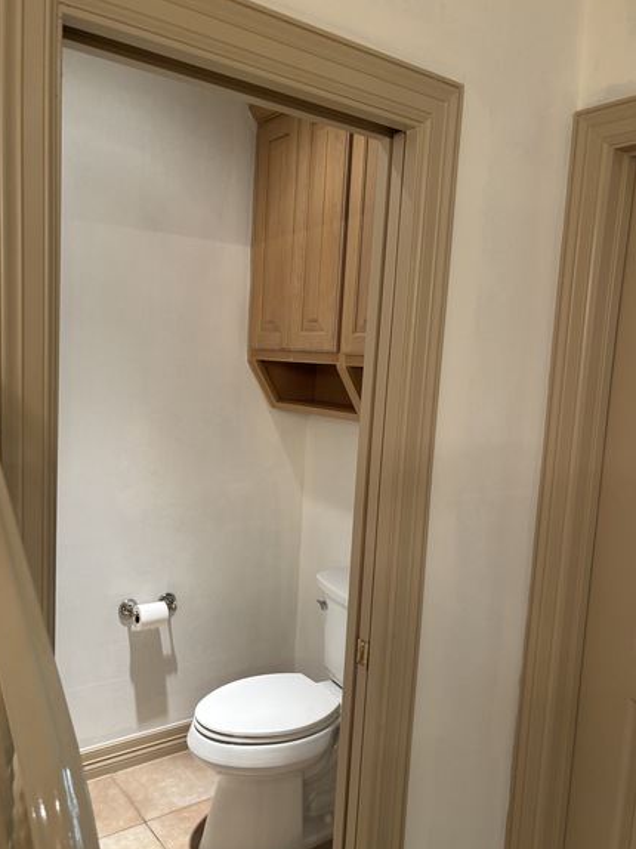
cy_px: 438
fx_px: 711
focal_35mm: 29
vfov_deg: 61.7
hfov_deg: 48.2
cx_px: 293
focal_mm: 5.96
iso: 100
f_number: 1.6
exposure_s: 1/60
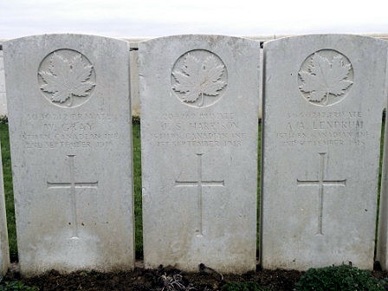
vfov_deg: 31.5
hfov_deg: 41.2
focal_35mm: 46
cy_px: 146
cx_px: 194
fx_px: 516
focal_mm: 8.2
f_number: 3.2
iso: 64
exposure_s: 1/107
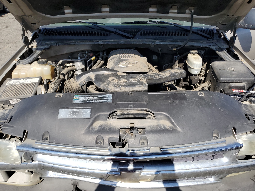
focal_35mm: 26
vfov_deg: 53.1
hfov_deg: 67.3
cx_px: 128
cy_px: 96
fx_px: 192
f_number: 1.5
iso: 50
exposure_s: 1/2500
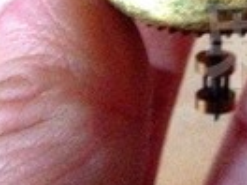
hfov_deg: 13.3
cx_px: 211
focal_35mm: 147
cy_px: -135
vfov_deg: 9.6
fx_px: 1049
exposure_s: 1/15
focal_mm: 4.28
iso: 800
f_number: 2.4
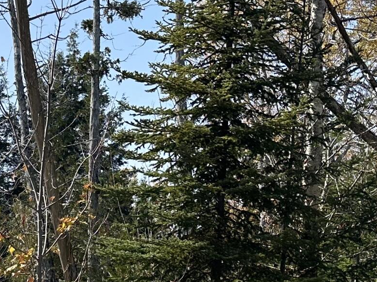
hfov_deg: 19.9
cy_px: 257
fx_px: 1002
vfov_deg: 15.9
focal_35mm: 92
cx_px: -85
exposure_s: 1/4016
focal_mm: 6.86
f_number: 1.78
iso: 80
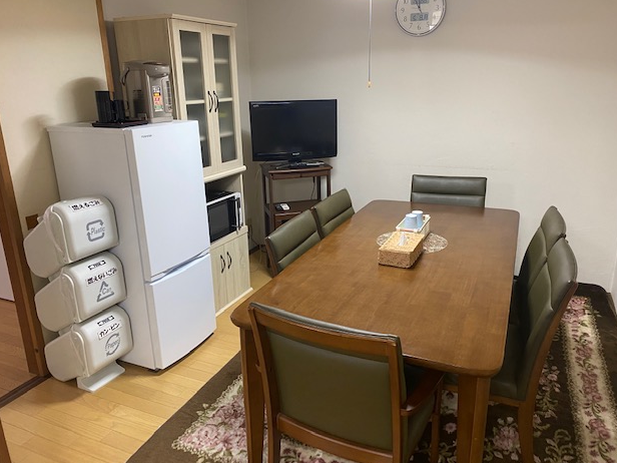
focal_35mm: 27
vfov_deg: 51.4
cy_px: 229
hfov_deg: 65.3
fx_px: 481
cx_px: 318
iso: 160
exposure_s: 1/60
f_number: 1.8
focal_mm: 4.25
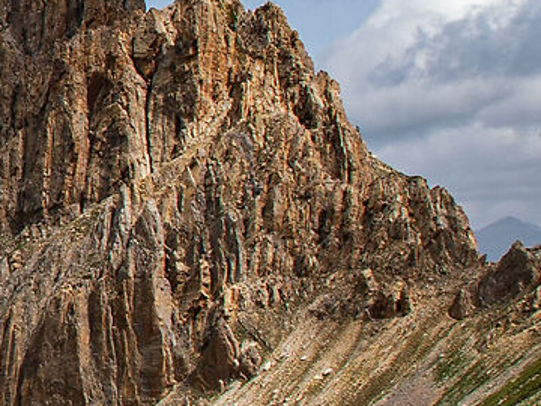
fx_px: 2407
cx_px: -515
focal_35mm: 154
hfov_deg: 11.6
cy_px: 137
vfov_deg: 9.6
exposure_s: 1/160
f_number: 8
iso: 100
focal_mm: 16
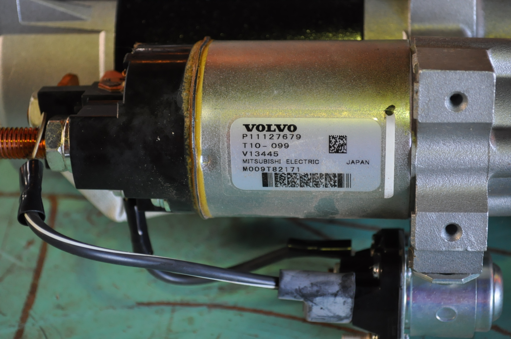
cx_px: 256
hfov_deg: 28.1
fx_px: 1021
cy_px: 170
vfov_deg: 18.9
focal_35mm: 72
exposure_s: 1/40
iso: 800
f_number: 5.6
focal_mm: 48
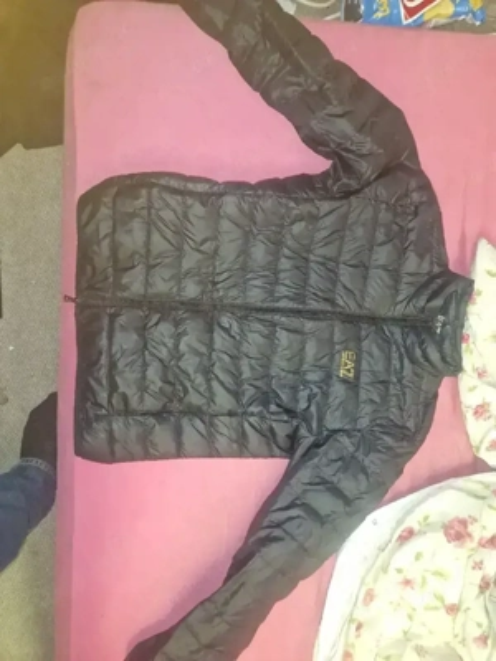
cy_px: 330
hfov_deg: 58.9
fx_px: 439
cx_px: 248
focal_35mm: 23
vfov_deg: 73.9
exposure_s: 1/100
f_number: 1.8
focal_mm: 5.4
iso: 800
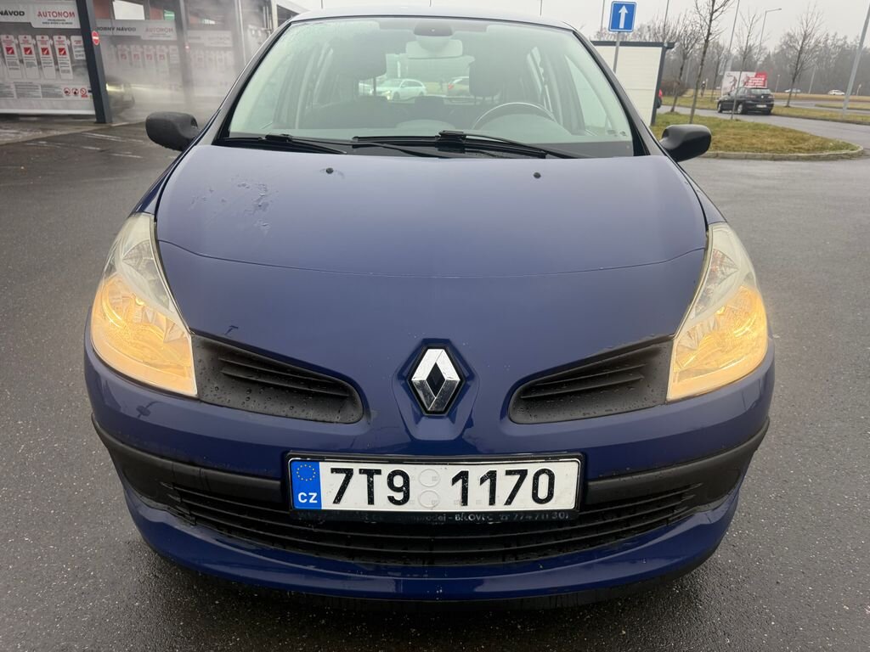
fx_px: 603
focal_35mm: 24
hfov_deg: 71.6
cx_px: 435
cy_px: 326
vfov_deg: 56.8
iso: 160
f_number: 1.78
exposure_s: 1/238
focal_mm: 6.76
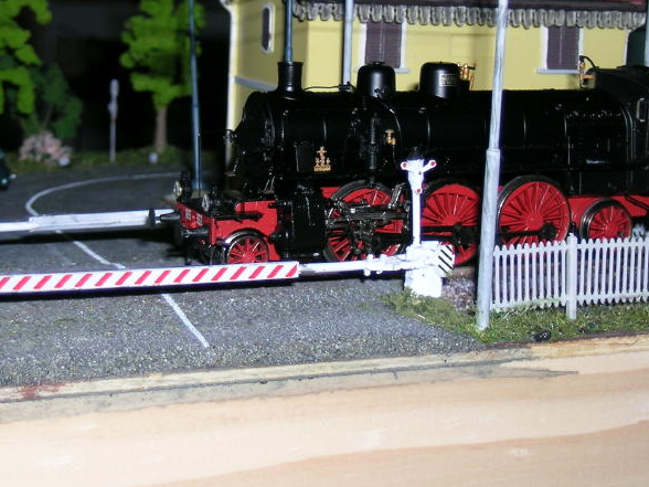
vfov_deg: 17.3
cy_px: 162
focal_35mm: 85
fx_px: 1594
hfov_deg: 23.0
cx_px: 289
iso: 50
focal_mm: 10.3
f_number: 3.4
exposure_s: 1/500
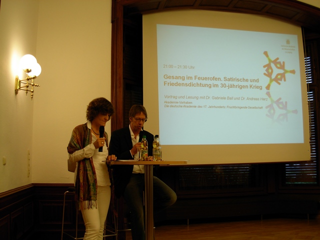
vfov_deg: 37.7
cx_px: 160
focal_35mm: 38
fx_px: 351
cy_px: 120
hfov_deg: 49.0
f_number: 2.9
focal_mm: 6.3
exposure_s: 1/20.1
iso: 79
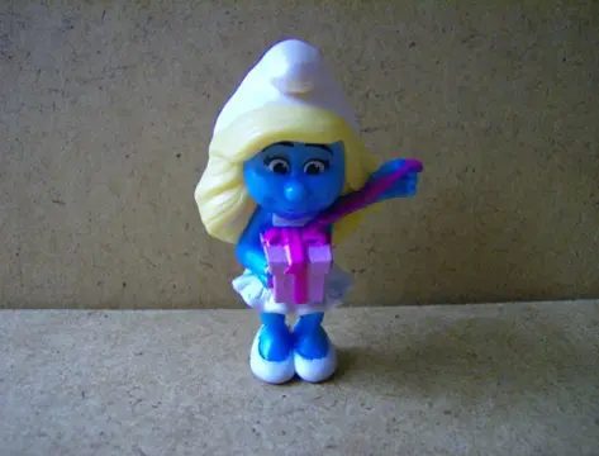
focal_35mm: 36
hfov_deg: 51.1
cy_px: 228
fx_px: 626
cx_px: 300
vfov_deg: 40.0
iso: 200
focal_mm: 6
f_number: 2.8
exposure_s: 1/14
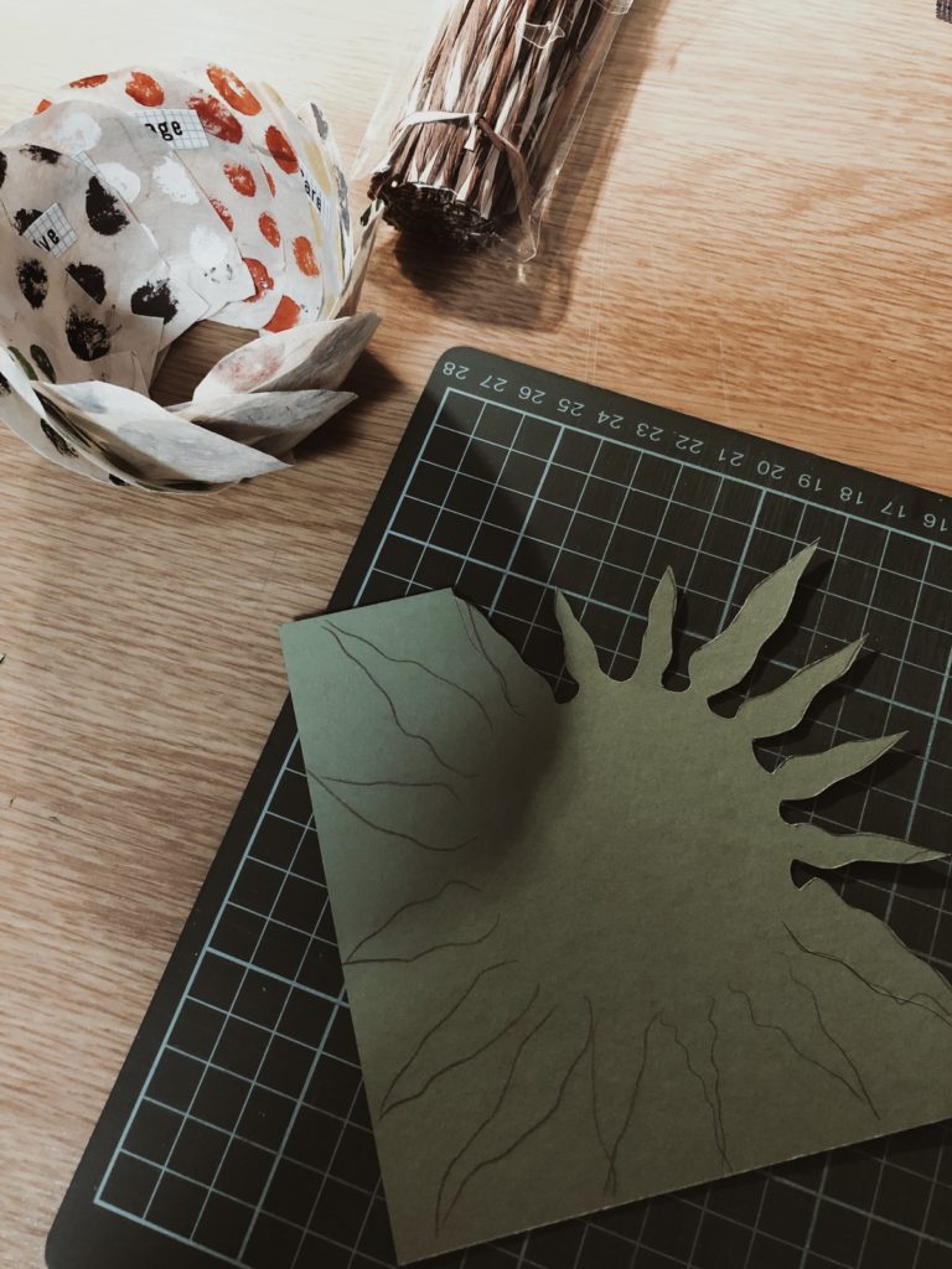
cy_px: 634
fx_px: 1027
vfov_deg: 63.4
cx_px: 476
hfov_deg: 49.7
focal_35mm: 28
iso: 100
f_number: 1.8
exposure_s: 1/13
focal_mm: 3.99
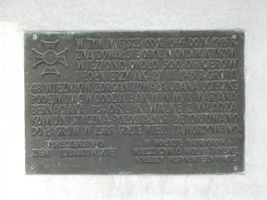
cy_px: 100
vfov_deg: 14.4
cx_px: 134
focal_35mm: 103
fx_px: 794
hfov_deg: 19.1
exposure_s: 1/80
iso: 80
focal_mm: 18.6
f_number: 4.5
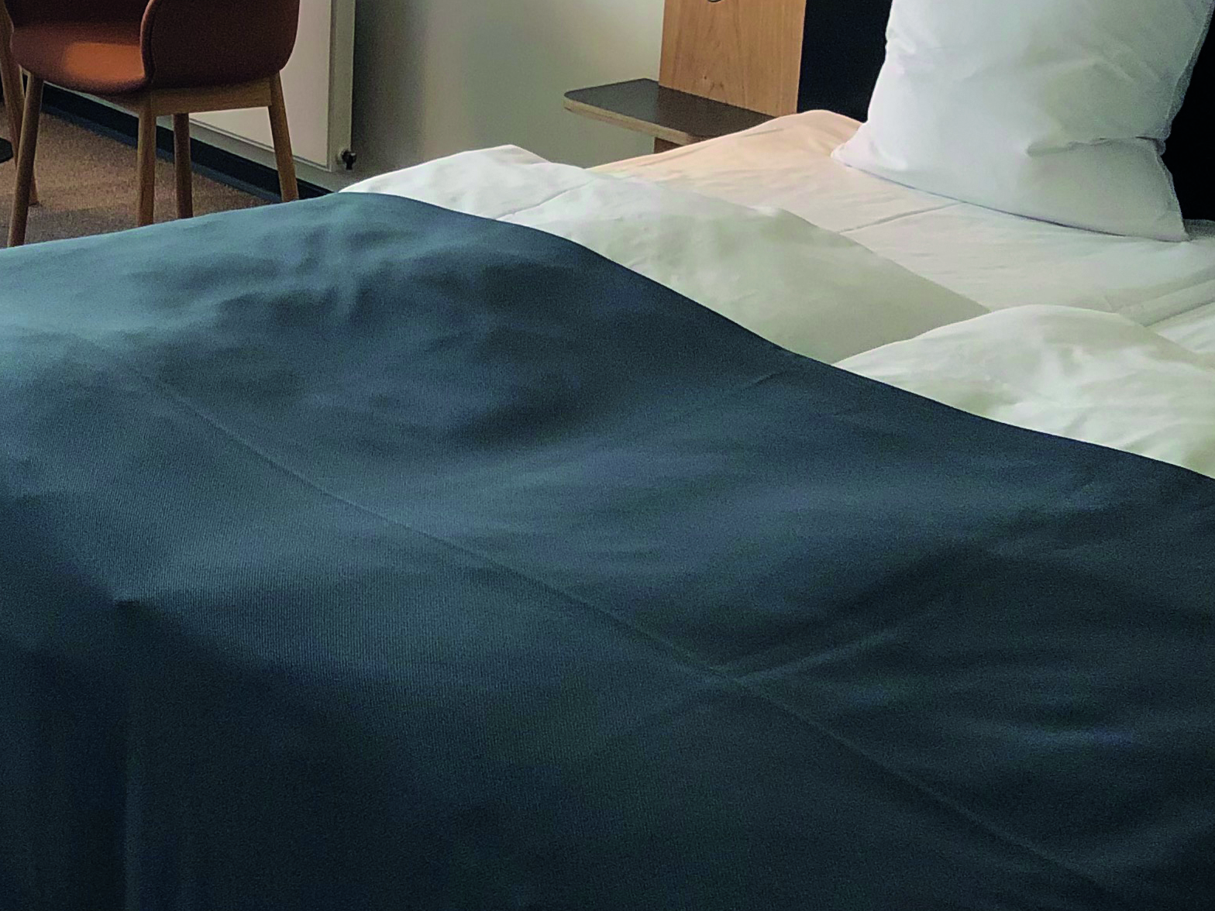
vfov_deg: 20.2
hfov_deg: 25.7
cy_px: 171
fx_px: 2527
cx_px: 15
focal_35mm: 72
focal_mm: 3.99
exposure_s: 1/50
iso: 25
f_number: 1.8
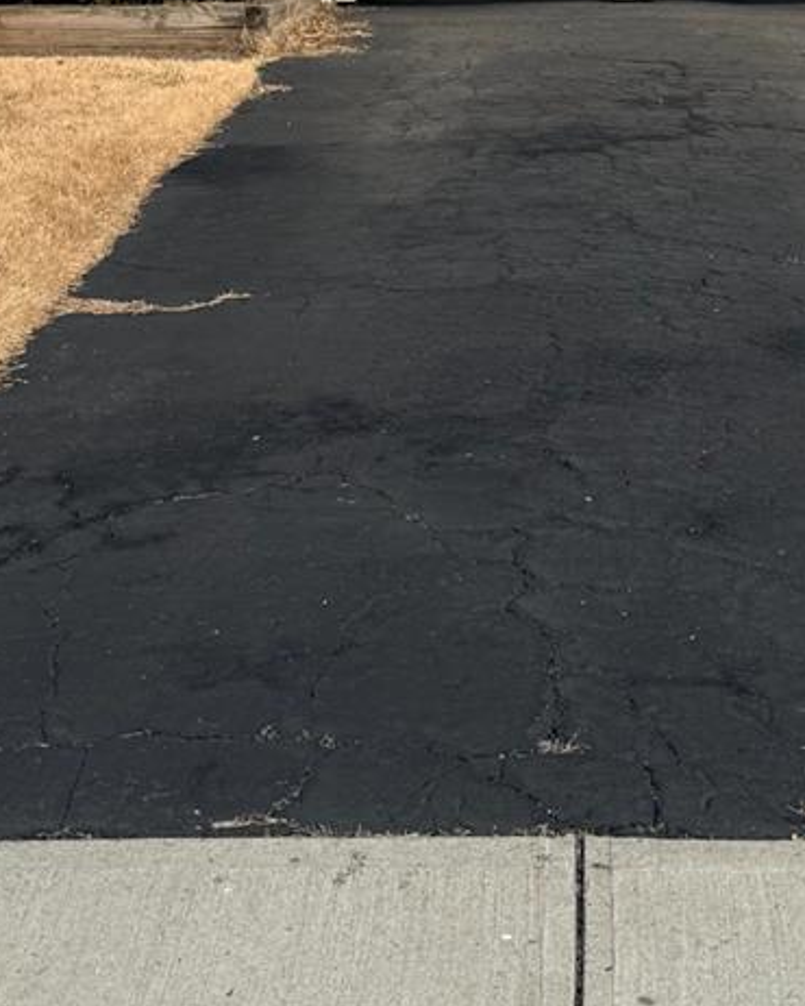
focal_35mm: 76
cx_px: 586
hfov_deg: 20.1
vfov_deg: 22.9
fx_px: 2262
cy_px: -214
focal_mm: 6.76
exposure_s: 1/7353
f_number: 1.78
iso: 80
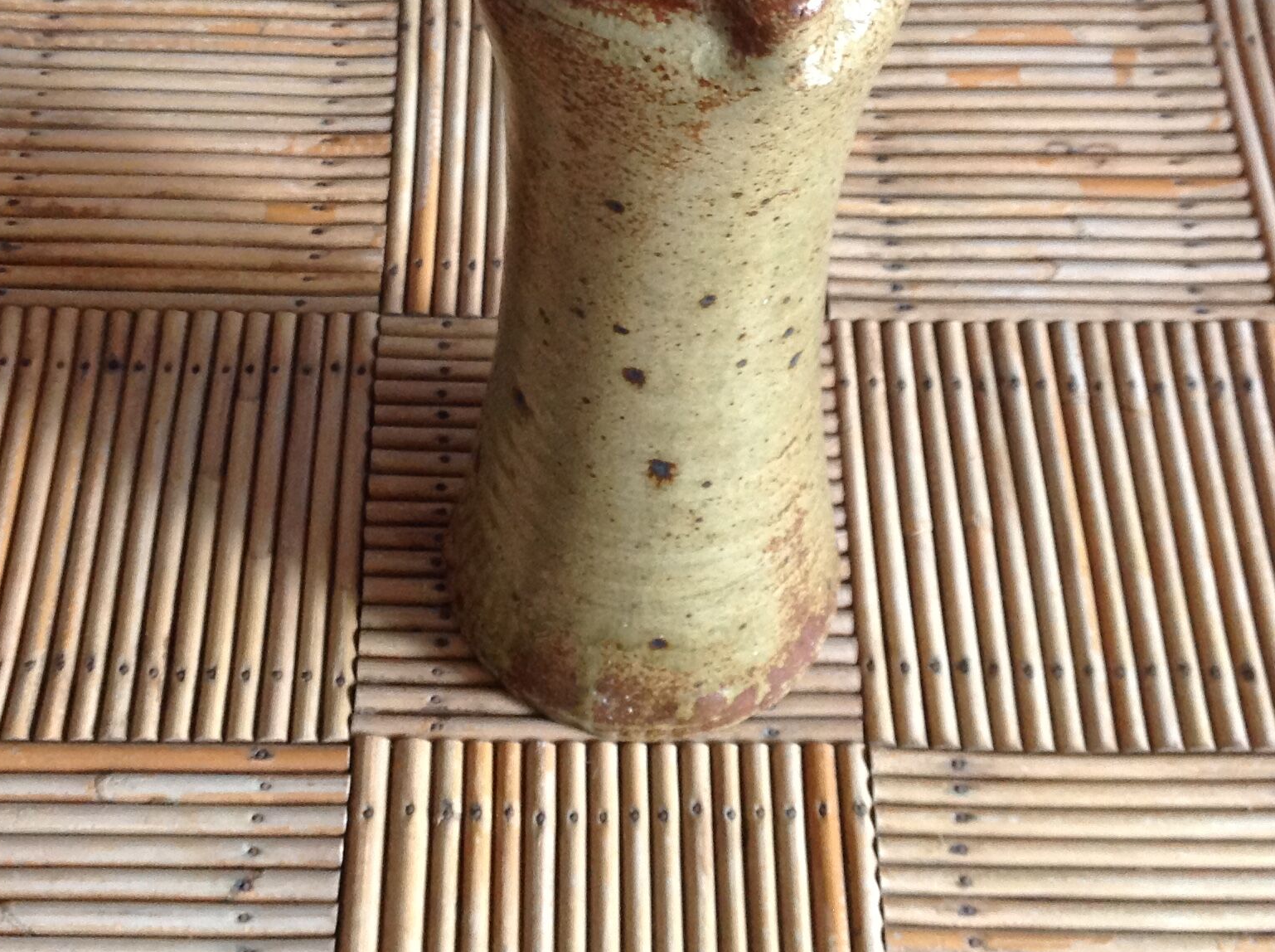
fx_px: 2169
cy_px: 376
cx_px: 599
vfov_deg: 24.7
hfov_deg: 32.7
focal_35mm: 59
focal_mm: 4.28
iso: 160
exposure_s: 1/15
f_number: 2.4
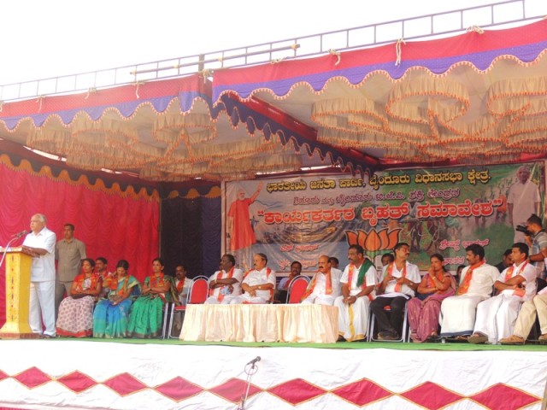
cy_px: 205
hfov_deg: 38.2
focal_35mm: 50
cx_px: 274
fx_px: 790
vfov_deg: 29.1
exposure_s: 1/50
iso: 140
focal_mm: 8.9
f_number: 3.6
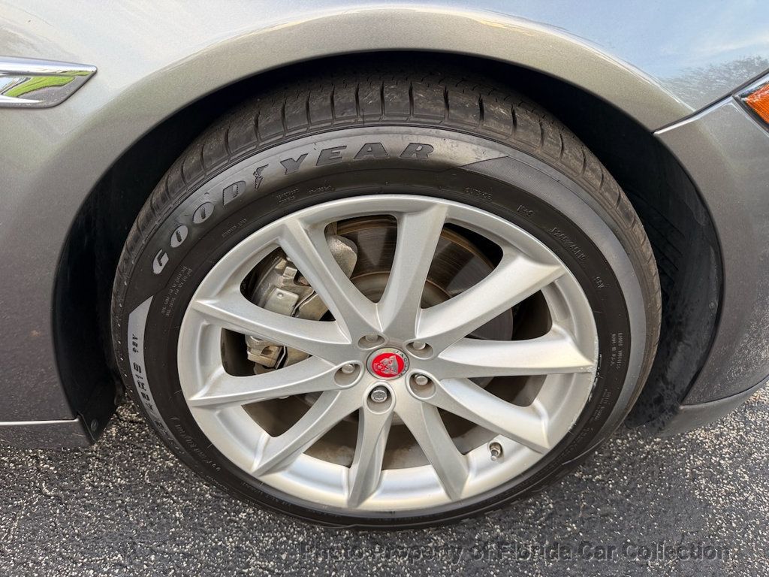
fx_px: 533
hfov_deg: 71.6
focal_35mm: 24
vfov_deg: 56.8
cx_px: 384
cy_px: 288
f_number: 1.78
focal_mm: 6.76
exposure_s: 1/121
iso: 125
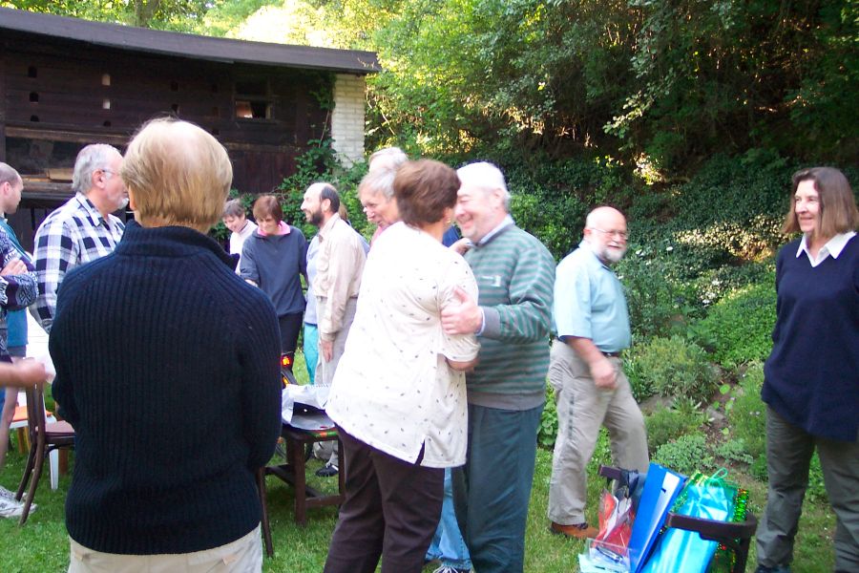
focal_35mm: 38
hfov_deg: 50.7
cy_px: 286
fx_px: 907
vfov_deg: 35.1
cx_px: 430
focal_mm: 8
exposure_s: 1/30
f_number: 2.8
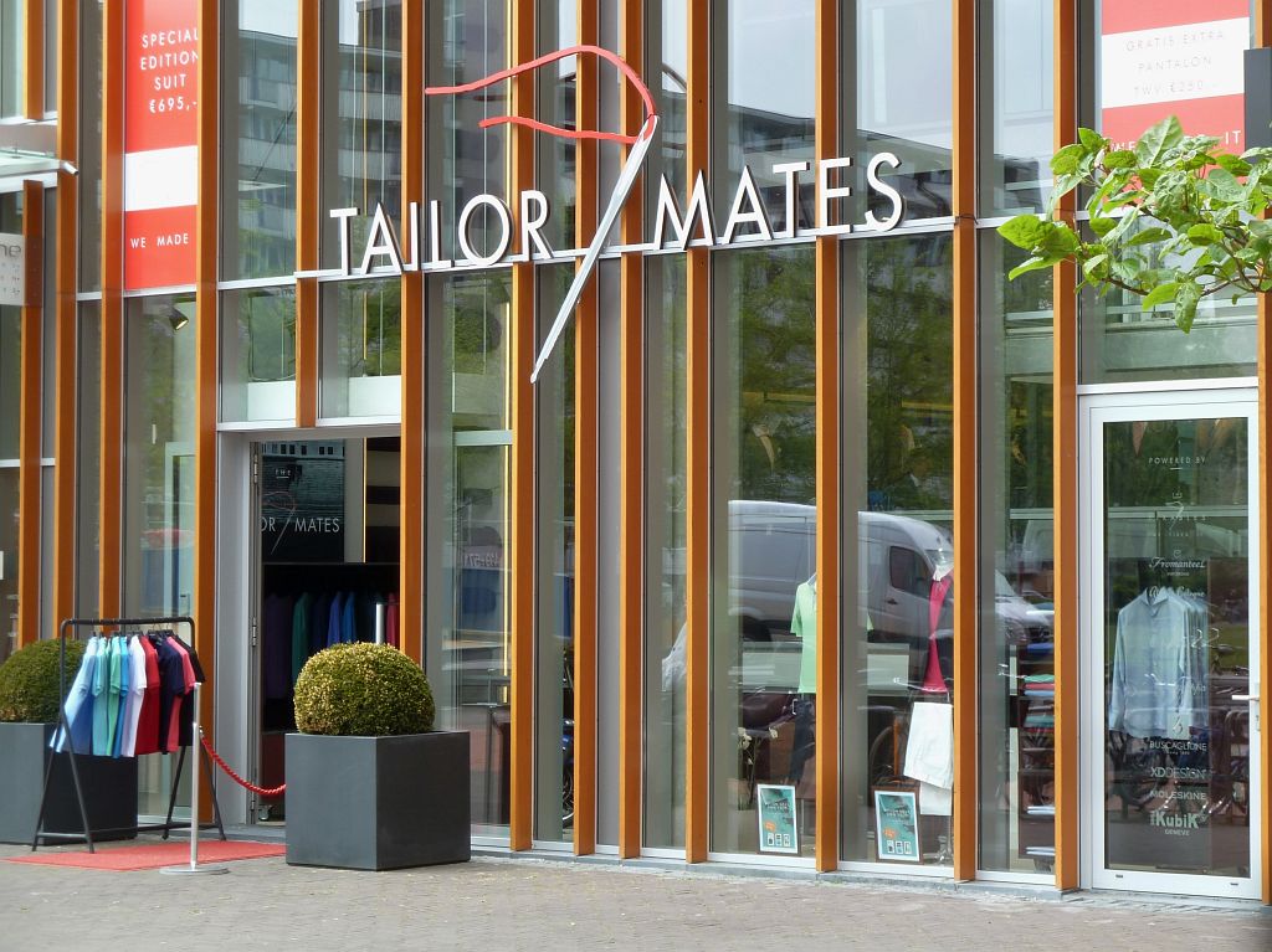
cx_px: 636
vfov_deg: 15.4
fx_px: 3526
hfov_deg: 20.4
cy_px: 476
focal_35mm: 96
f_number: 4.3
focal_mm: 15.8
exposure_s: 1/80
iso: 80
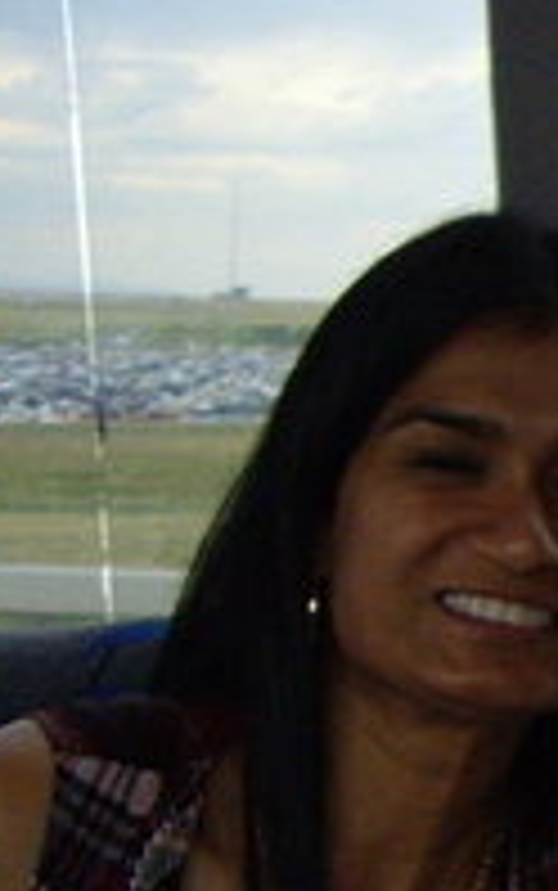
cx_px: 1377
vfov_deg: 16.0
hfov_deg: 9.0
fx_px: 3159
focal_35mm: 130
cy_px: 576
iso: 200
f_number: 2.7
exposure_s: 1/60
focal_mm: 6.2
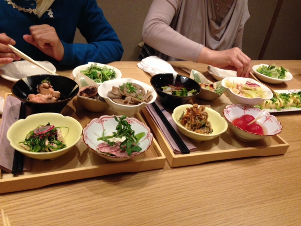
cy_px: 113
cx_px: 150
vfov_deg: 42.9
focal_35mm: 33
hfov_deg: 55.4
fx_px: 287
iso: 200
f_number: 2.4
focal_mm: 4.12
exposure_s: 1/20
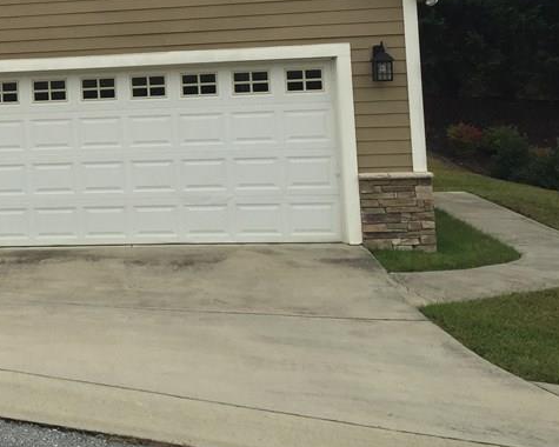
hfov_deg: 28.6
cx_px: -27
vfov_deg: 24.4
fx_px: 1009
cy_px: 62
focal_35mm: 61
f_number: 2.2
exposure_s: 1/775
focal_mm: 4.15
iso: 32
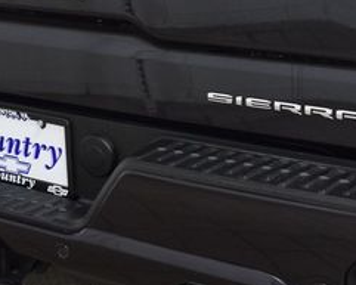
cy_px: 20
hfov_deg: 17.7
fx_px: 1141
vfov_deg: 14.1
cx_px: 137
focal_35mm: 108
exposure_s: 1/60
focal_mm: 29
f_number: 4.5
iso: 1600
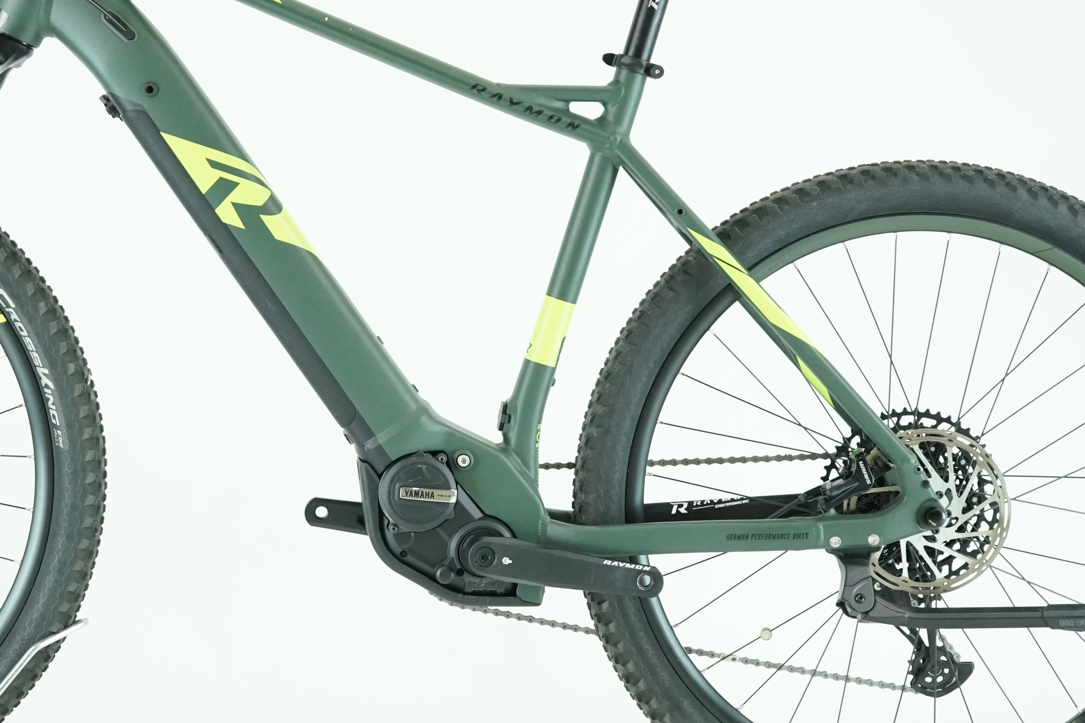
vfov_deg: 15.0
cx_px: 334
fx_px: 2742
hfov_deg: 22.3
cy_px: 255
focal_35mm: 91
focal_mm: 53
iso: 2000
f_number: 5
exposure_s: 1/200
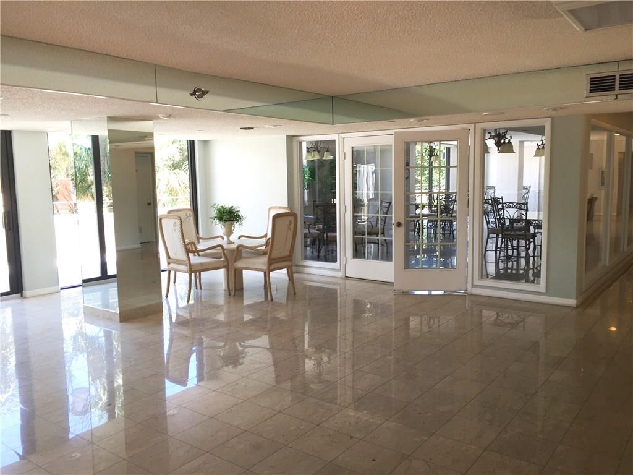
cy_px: 238
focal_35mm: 29
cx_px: 316
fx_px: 530
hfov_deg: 61.7
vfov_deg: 48.2
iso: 32
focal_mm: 4.15
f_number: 2.2
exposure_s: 1/60
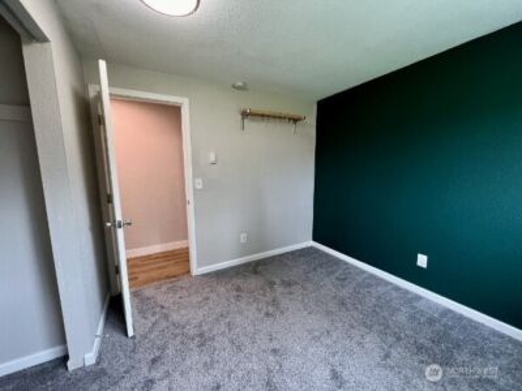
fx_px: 196
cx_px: 261
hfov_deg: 106.2
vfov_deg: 89.9
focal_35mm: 13
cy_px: 196
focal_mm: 1.57
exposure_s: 1/60
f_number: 1.8
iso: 125
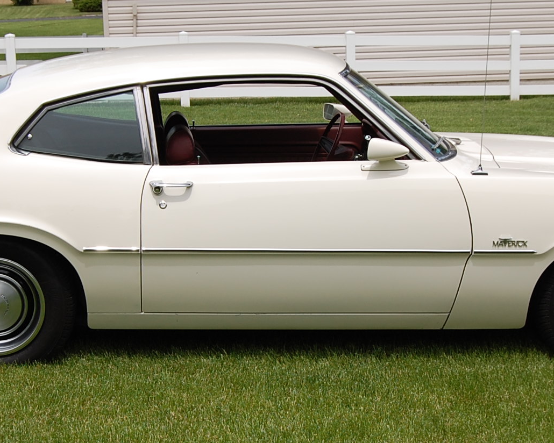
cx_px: 265
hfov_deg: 23.8
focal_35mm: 80
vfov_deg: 19.2
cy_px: 269
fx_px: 1312
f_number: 10
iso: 200
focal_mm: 26
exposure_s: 1/400
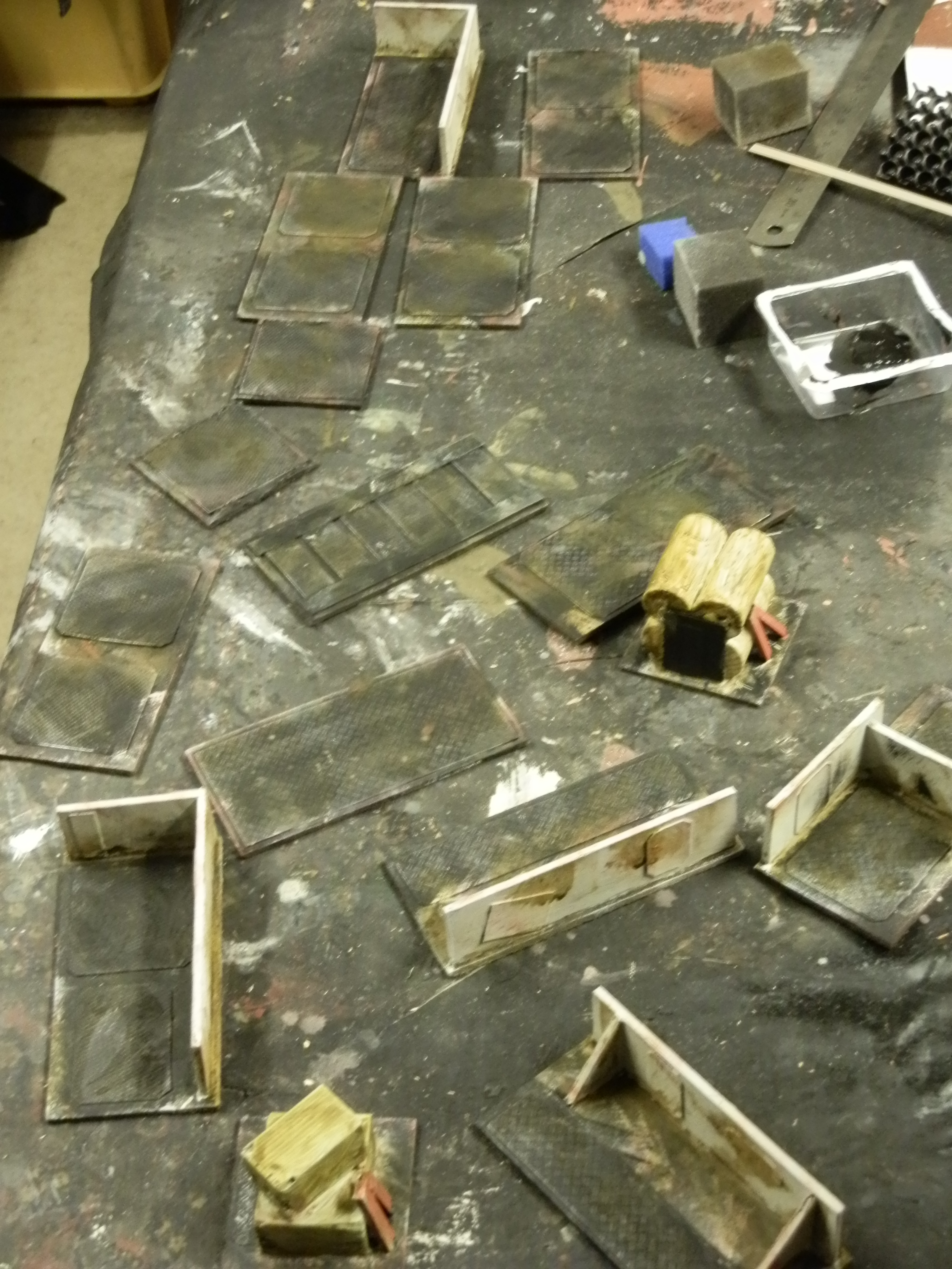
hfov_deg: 24.0
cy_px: 634
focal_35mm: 61
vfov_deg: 31.7
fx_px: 2237
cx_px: 476
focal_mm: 10.99
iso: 400
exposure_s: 1/4
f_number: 3.7
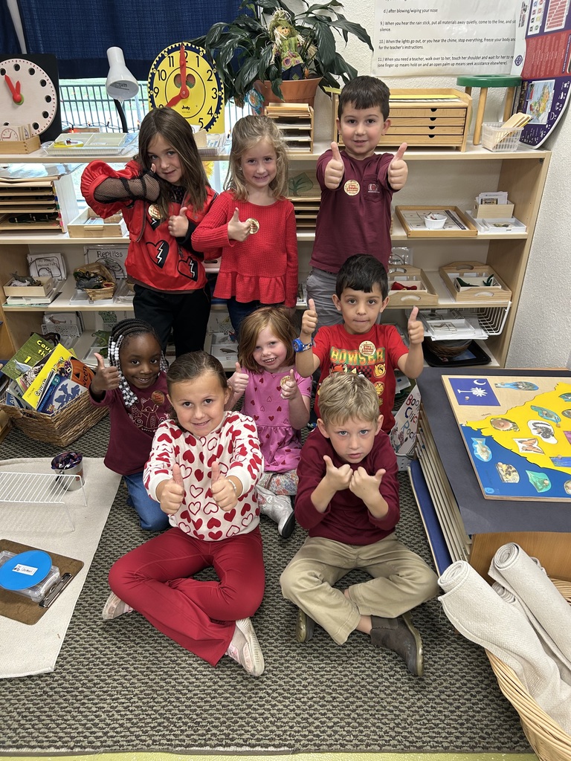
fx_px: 572
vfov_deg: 67.3
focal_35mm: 26
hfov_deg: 53.1
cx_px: 286
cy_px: 380
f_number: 1.5
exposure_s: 1/60
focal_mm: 5.7
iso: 100
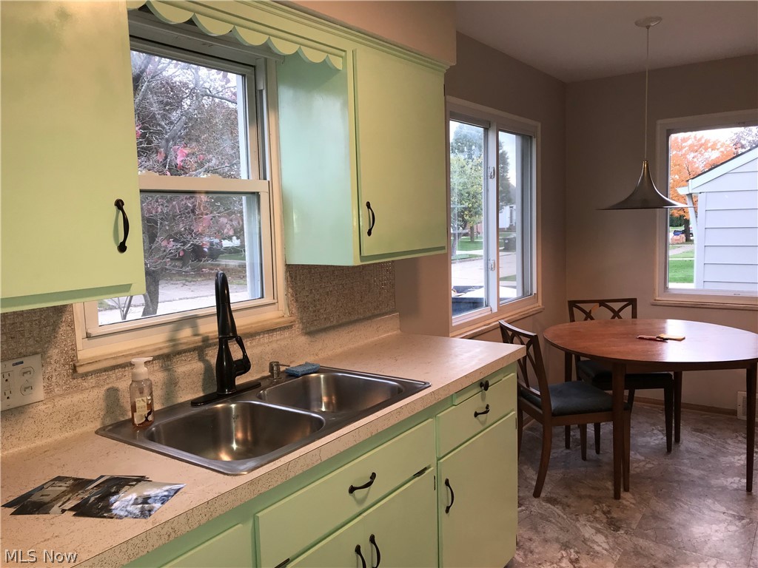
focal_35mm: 28
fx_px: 613
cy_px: 284
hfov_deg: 63.4
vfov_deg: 49.7
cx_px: 379
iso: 20
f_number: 1.8
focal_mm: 3.99
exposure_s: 1/39
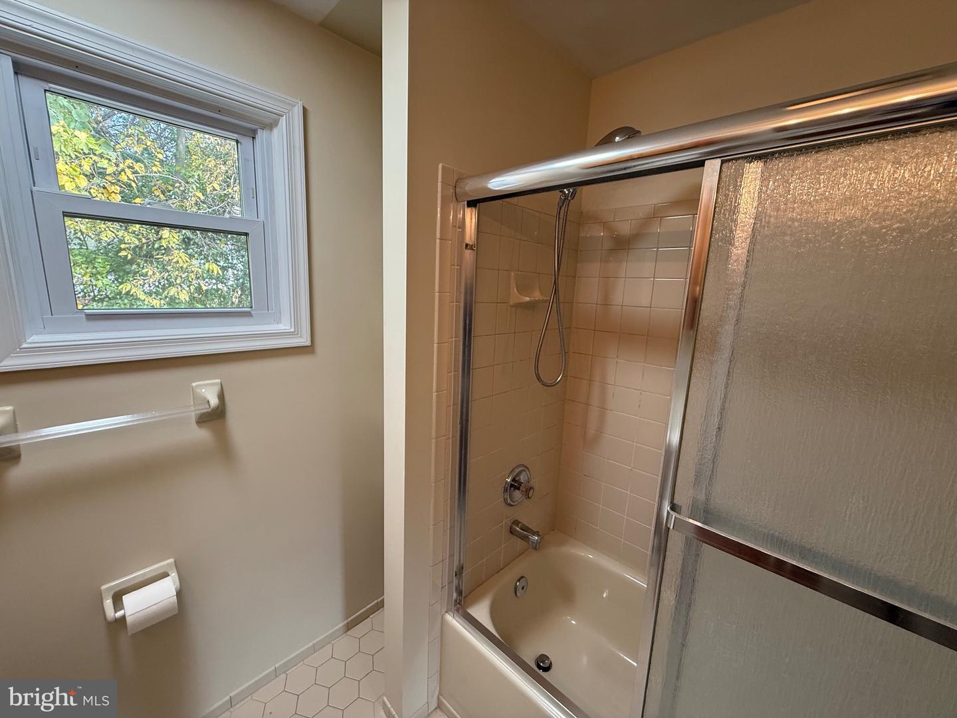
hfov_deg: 102.1
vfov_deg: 85.7
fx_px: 387
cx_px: 478
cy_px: 359
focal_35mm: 14
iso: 200
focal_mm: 2.22
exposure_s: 1/120
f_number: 2.2
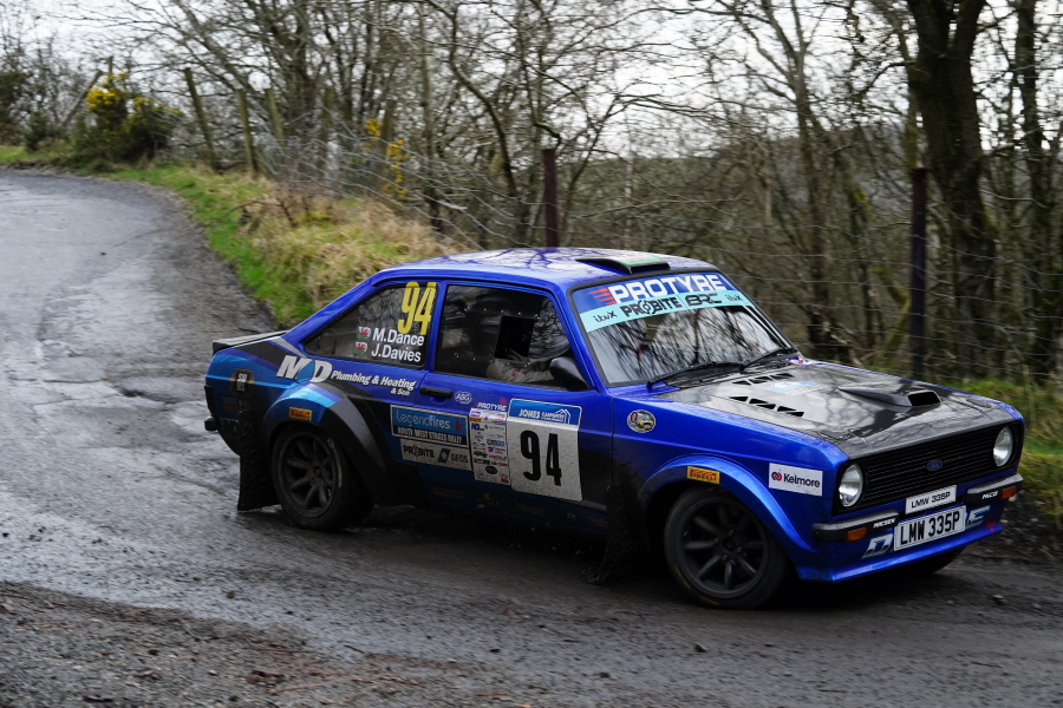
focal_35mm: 78
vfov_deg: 17.5
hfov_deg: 26.0
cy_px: 354
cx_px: 532
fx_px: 2303
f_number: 5.6
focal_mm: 78
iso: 2000
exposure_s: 1/400
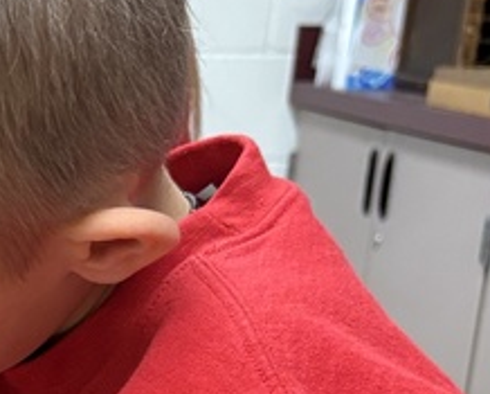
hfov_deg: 14.6
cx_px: -330
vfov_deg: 12.3
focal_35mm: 119
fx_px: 1728
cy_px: 615
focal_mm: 5.96
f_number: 1.6
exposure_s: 1/60
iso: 160
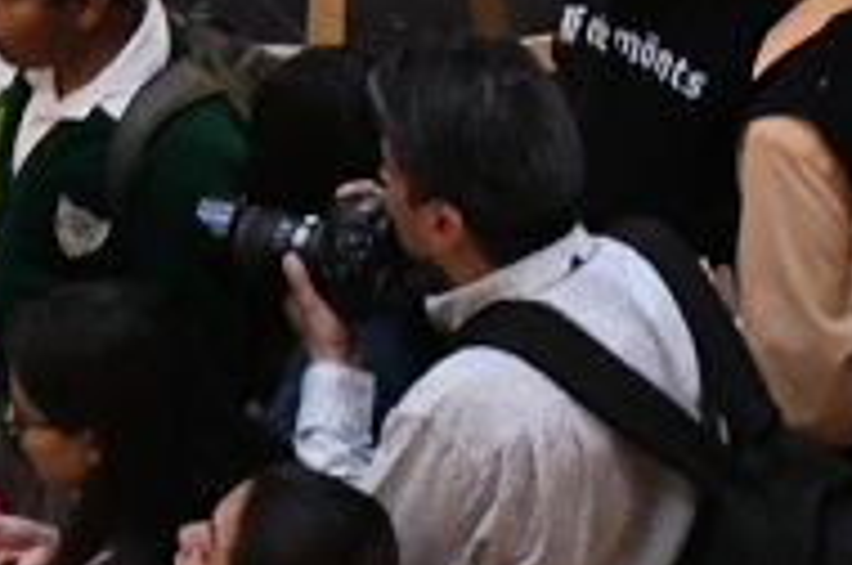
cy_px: 179
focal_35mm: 411
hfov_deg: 5.0
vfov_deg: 3.3
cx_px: -614
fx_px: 9711
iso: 8000
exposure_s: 1/80
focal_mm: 52
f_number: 5
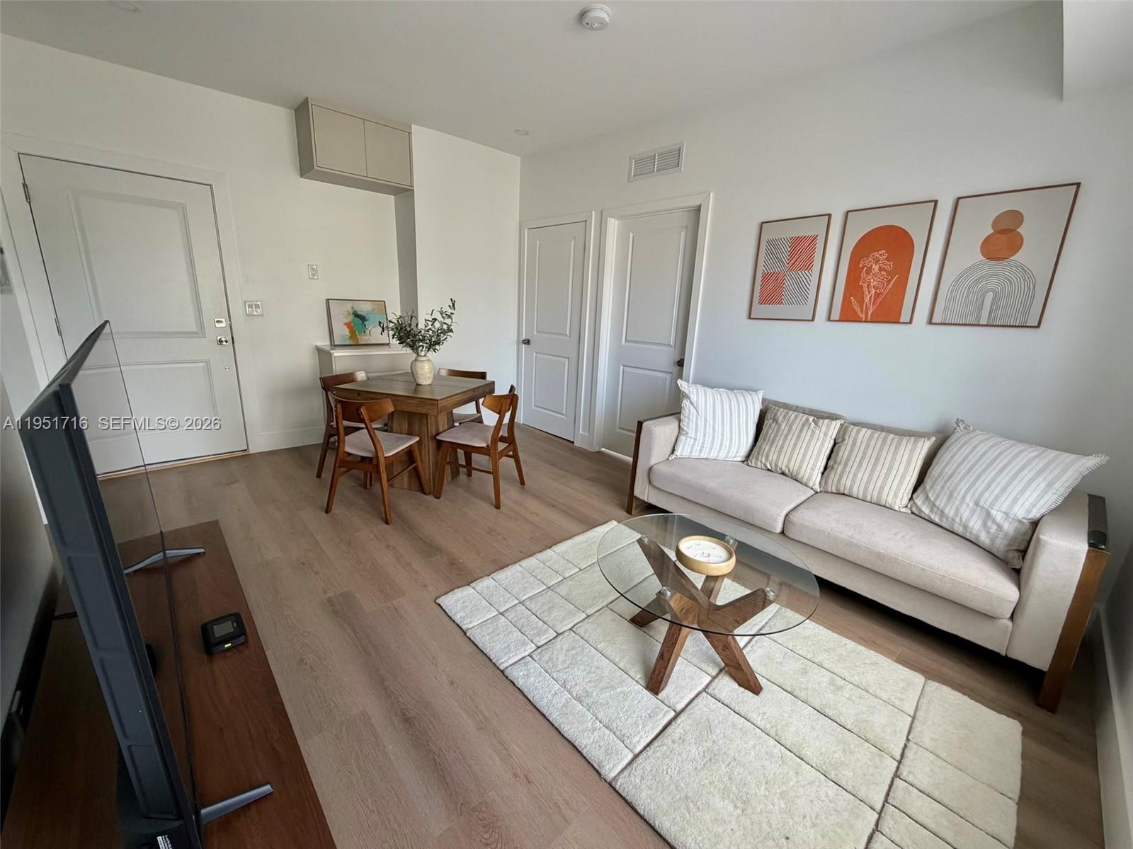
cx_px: 566
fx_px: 458
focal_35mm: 14
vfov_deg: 85.7
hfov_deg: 102.1
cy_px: 424
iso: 160
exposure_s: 1/121
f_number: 2.2
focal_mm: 2.22
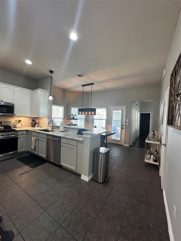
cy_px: 120
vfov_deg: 102.1
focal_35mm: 14
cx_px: 90
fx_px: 98
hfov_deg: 85.7
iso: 320
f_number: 2.2
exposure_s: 1/120
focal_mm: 2.22
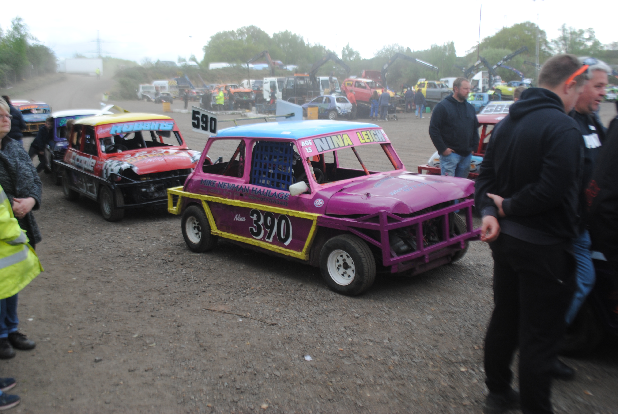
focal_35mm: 39
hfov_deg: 49.5
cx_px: 309
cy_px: 207
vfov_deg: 34.3
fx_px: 670
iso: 160
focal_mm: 26
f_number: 5.6
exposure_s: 1/125
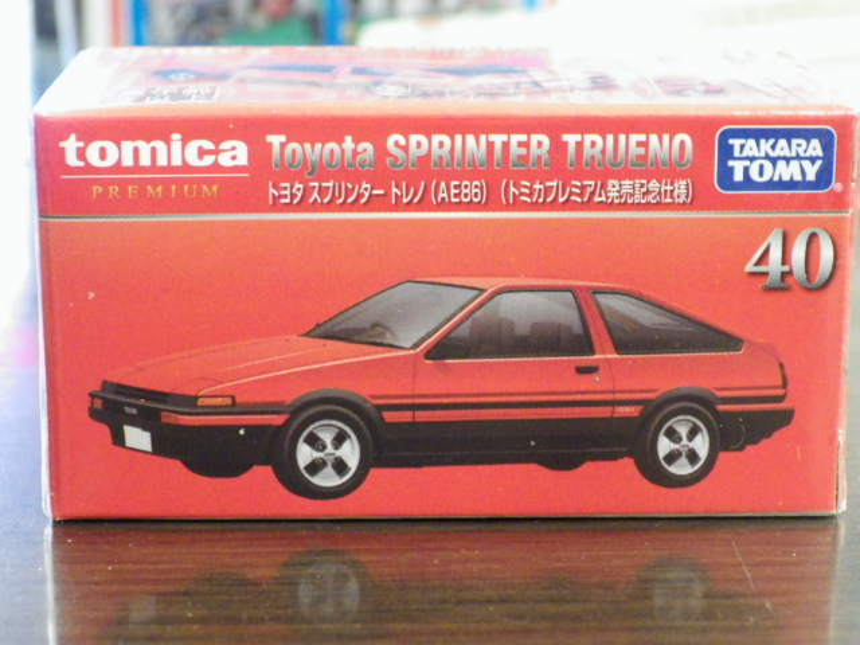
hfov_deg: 22.5
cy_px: 322
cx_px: 430
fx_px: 2161
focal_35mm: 87
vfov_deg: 17.0
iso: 1600
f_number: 4.4
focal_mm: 15.6
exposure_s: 1/20
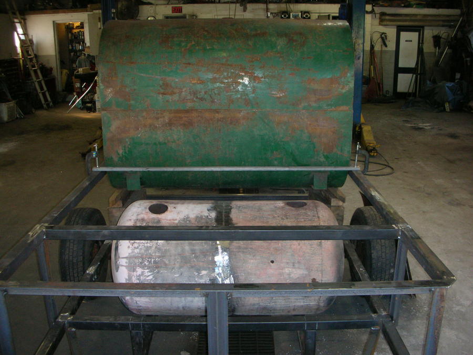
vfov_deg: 40.7
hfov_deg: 52.6
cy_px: 178
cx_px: 236
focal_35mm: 35
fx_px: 478
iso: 145
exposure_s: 1/60.1
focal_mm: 5.8
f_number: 3
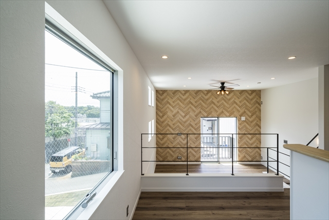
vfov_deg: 73.8
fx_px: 146
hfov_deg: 96.7
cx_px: 164
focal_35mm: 16
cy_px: 110
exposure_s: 1/5
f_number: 11
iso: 100
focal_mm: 16
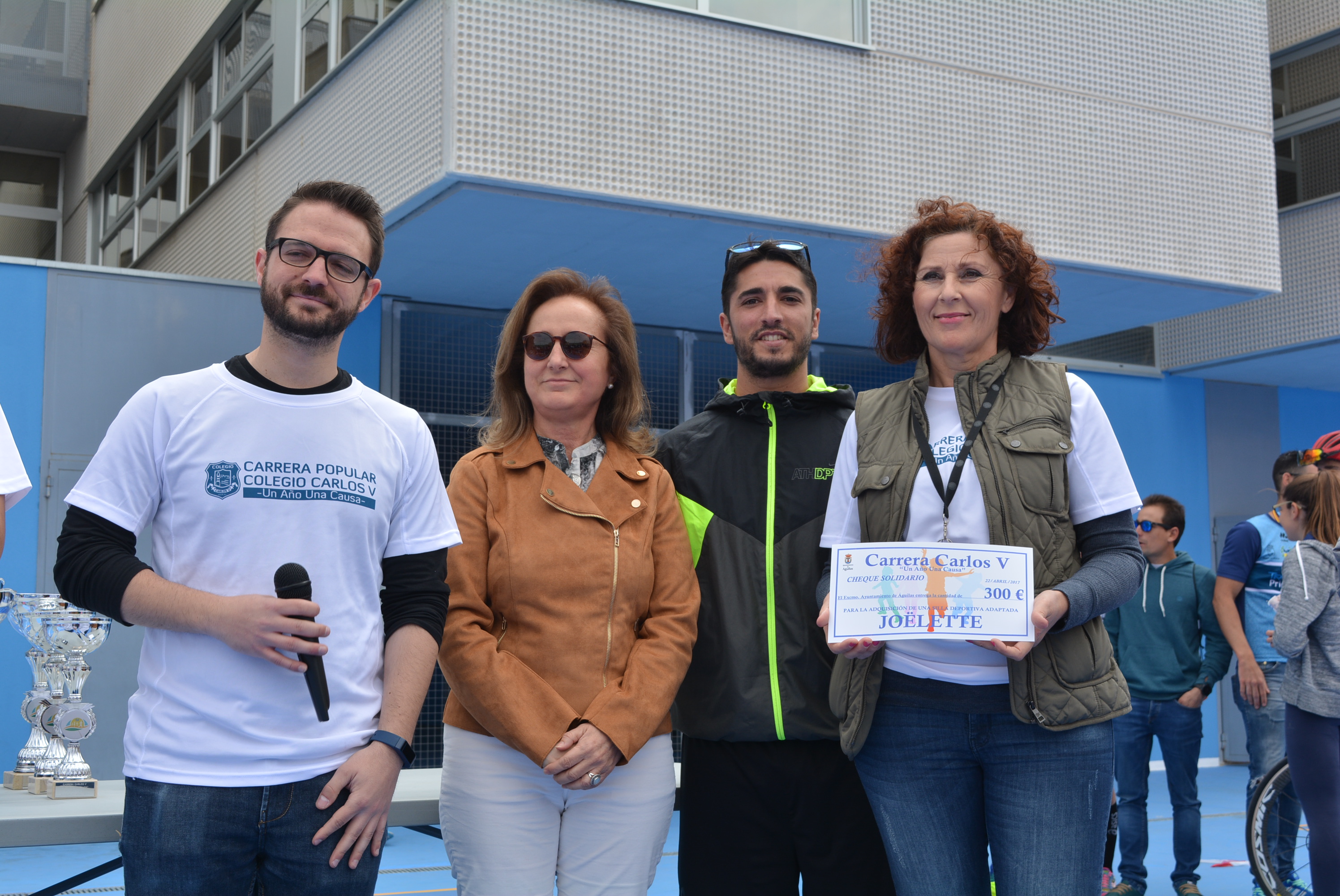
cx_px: 670
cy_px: 448
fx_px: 1732
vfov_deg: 29.0
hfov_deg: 42.3
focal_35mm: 46
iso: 110
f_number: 8
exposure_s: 1/250
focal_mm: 31
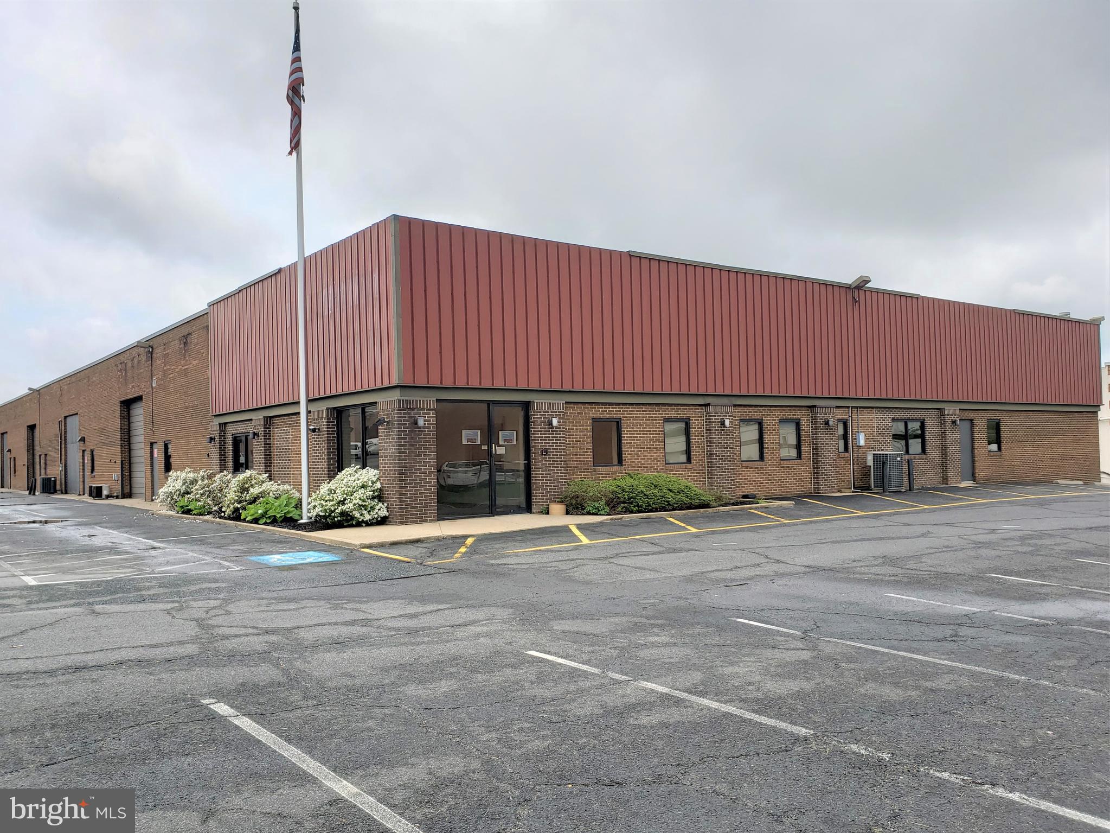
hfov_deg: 67.3
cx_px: 555
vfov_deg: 53.1
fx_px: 834
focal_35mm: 26
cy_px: 416
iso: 50
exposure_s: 1/467
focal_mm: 4.3
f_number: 2.4
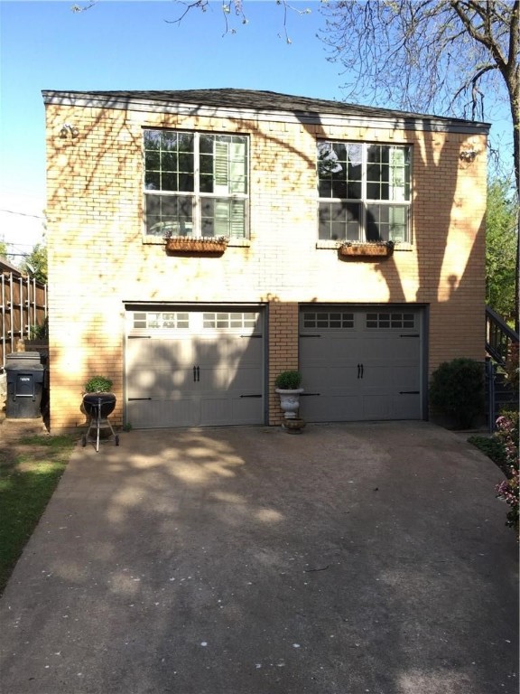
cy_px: 347
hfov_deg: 48.2
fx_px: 581
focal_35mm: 29
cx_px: 260
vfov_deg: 61.7
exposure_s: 1/359
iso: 25
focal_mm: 4.15
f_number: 2.2
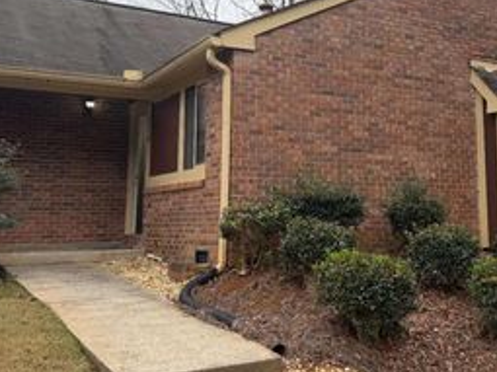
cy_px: 124
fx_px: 674
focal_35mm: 47
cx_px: 363
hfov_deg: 39.5
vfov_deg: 30.6
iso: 80
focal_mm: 6.76
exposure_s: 1/671
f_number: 1.78
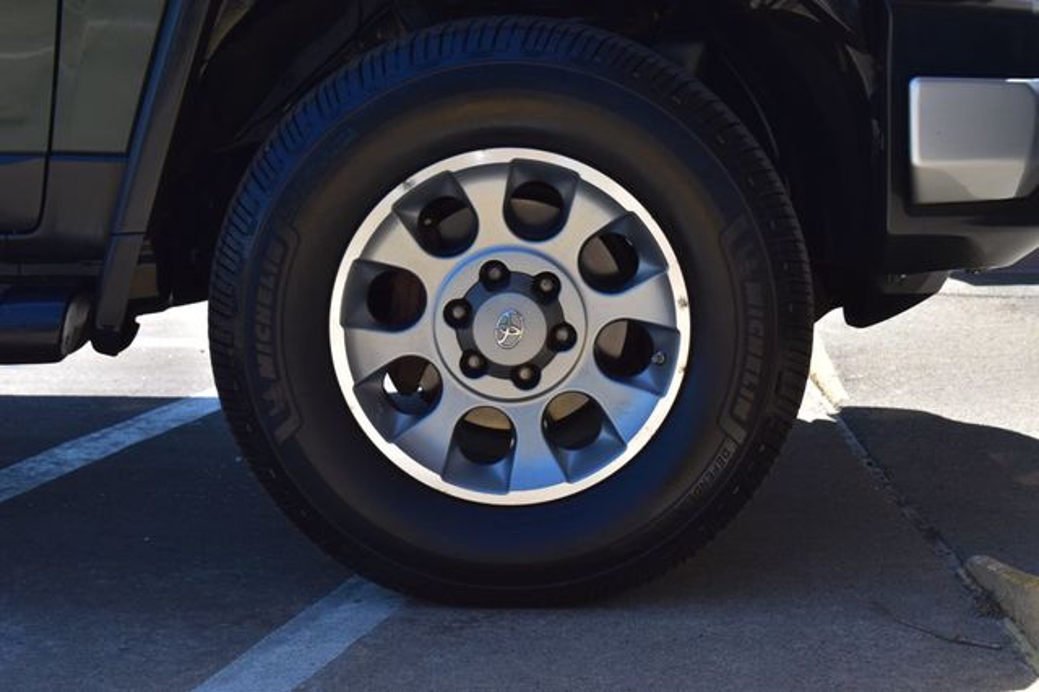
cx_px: 520
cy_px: 346
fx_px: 2380
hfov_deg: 24.6
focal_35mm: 82
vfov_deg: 16.5
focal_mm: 55
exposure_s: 1/320
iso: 400
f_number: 10
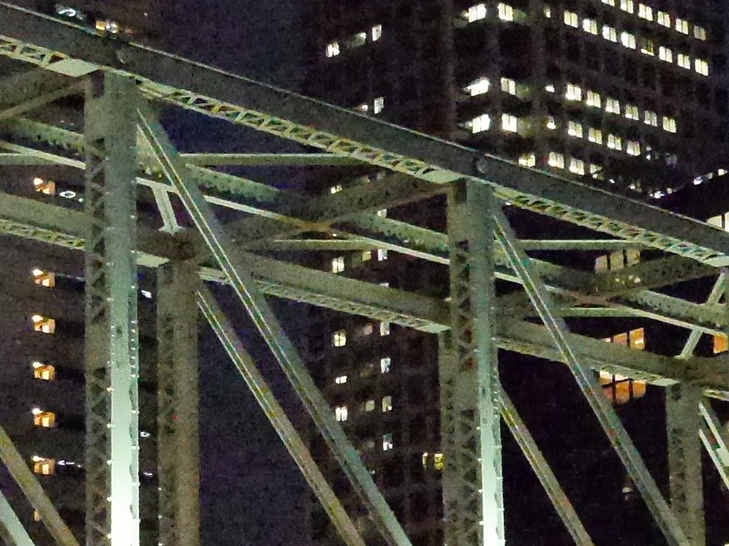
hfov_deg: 17.7
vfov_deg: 13.3
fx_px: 2338
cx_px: 213
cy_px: 448
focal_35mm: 111
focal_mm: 12
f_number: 5.6
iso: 25600
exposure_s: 1/50
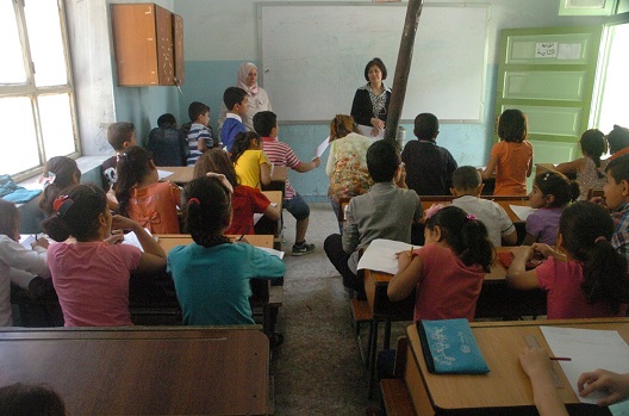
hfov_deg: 67.5
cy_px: 208
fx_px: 470
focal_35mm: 27
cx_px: 314
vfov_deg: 47.7
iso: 1600
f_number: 5.6
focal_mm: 18
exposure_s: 1/60
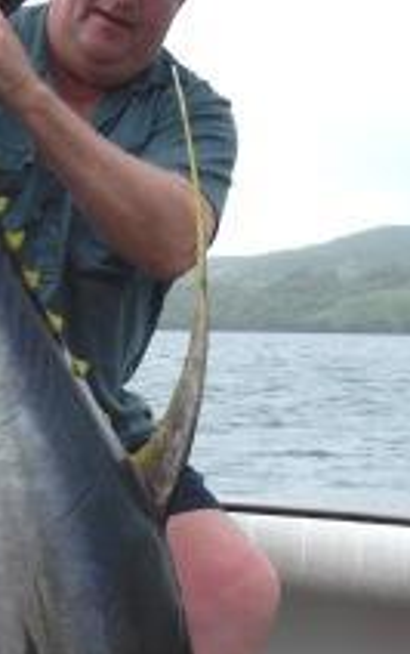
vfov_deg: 24.1
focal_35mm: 85
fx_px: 1516
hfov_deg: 15.2
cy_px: 487
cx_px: 46
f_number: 2.8
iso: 100
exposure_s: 1/100
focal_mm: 7.9
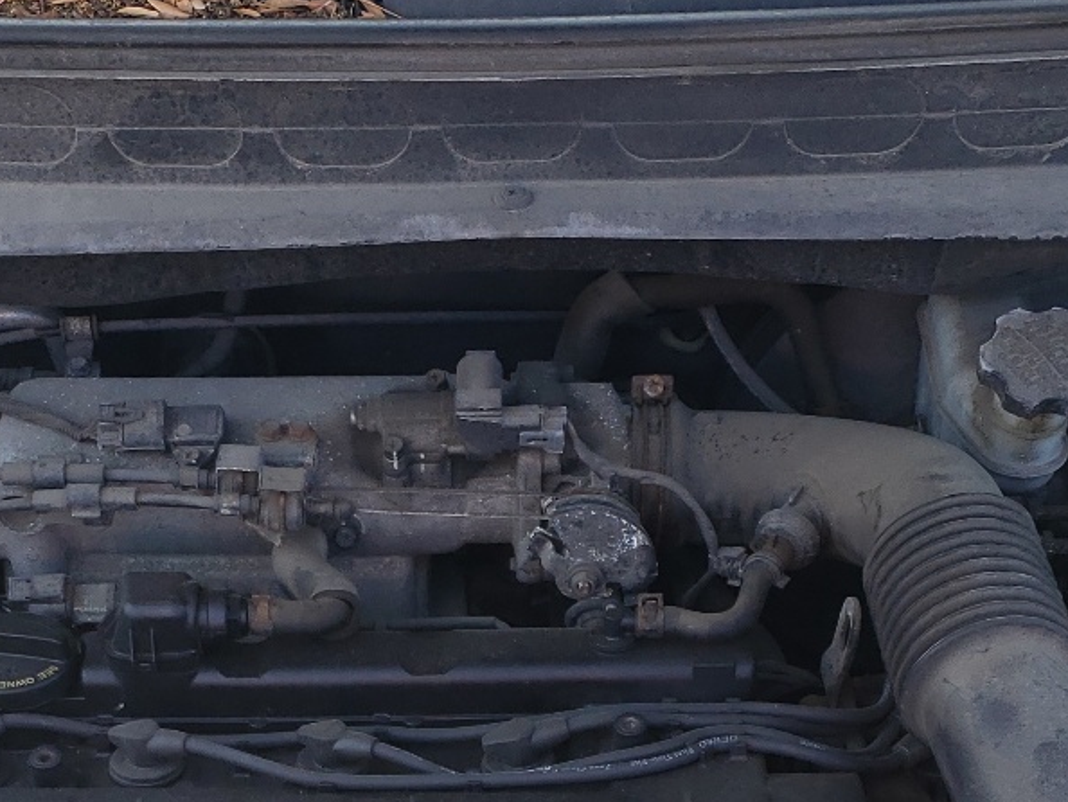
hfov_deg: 27.8
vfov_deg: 19.8
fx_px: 2161
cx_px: 496
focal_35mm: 70
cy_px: 964
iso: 50
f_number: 1.5
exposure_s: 1/500
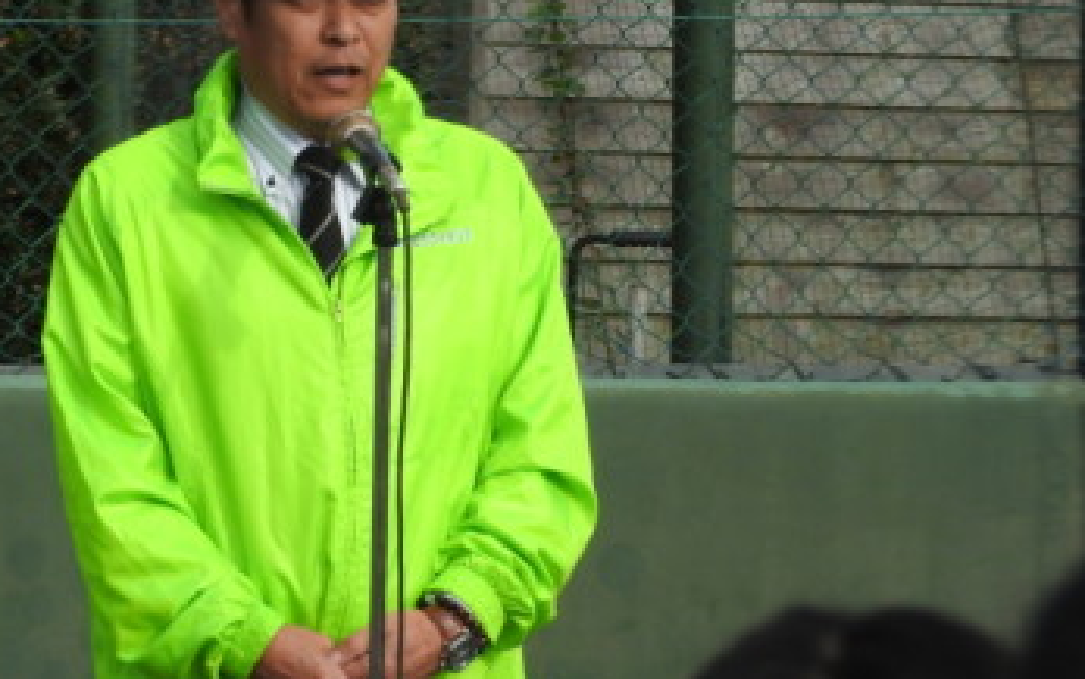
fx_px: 16266
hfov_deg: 3.8
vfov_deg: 2.4
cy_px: 375
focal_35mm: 550
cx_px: 253
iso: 100
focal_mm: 53.7
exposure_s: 1/500
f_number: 5.5
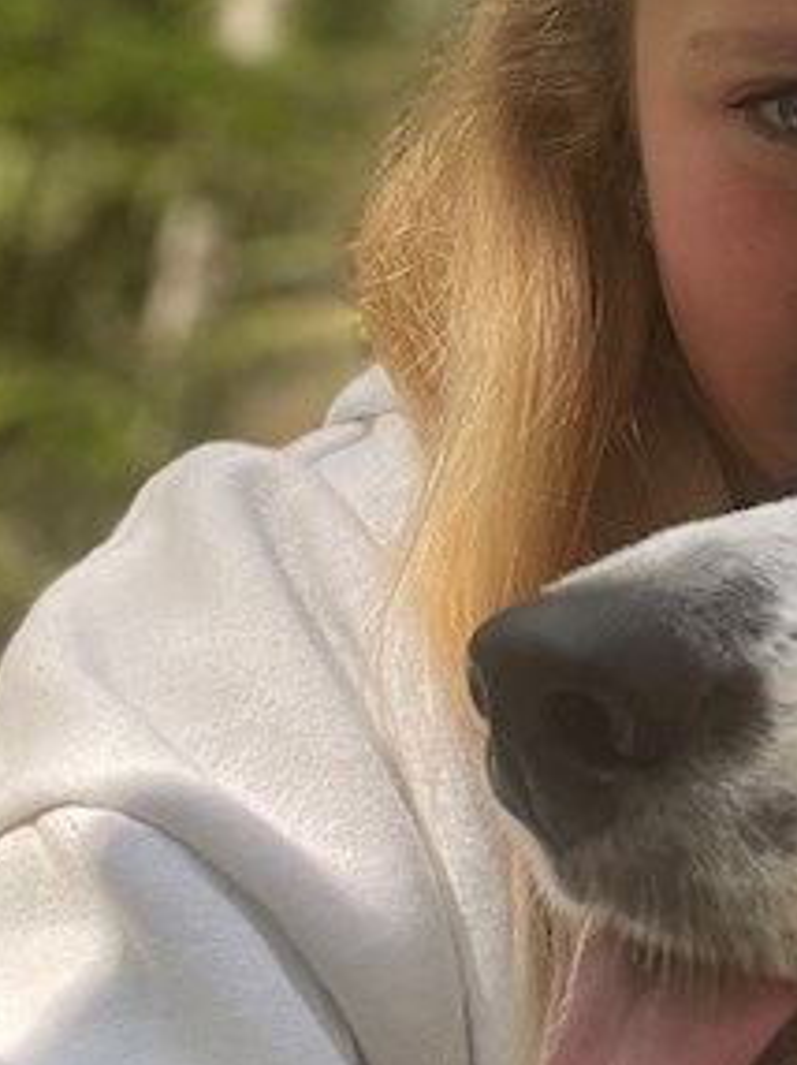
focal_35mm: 70
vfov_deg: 27.6
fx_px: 2152
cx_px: 845
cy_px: 359
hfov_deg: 20.2
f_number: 2.2
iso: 50
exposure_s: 1/121
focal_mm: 2.71
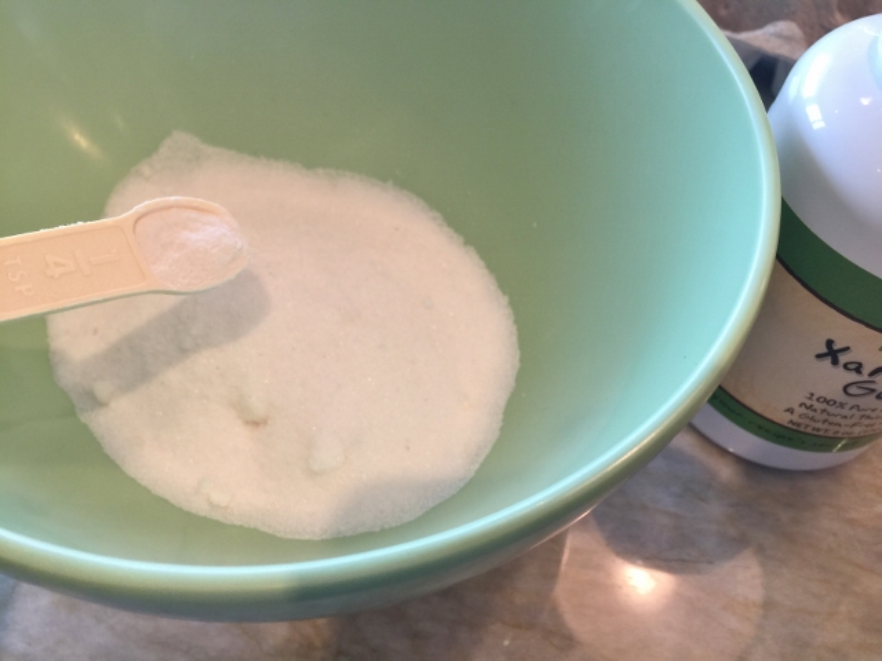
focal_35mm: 29
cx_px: 441
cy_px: 330
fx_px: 739
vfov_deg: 48.2
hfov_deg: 61.7
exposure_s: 1/30
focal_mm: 4.15
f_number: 2.2
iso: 32
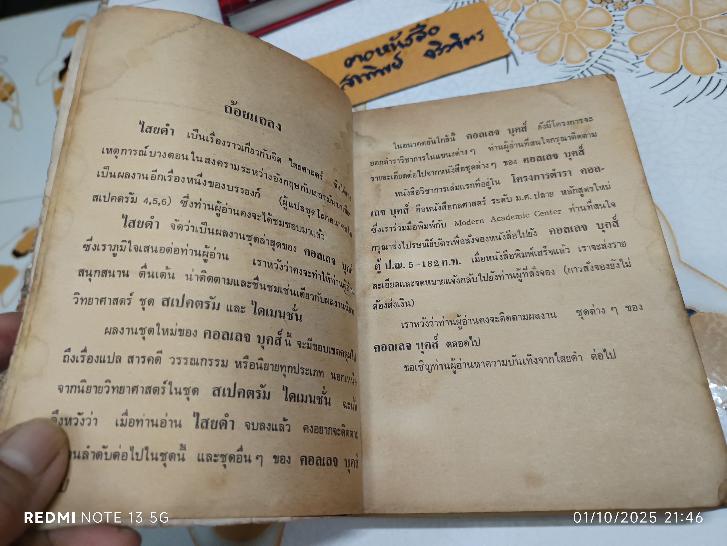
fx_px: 504
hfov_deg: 71.6
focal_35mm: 24
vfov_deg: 56.8
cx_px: 364
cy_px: 273
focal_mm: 5.31
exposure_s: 1/33.3
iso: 1025
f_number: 1.7
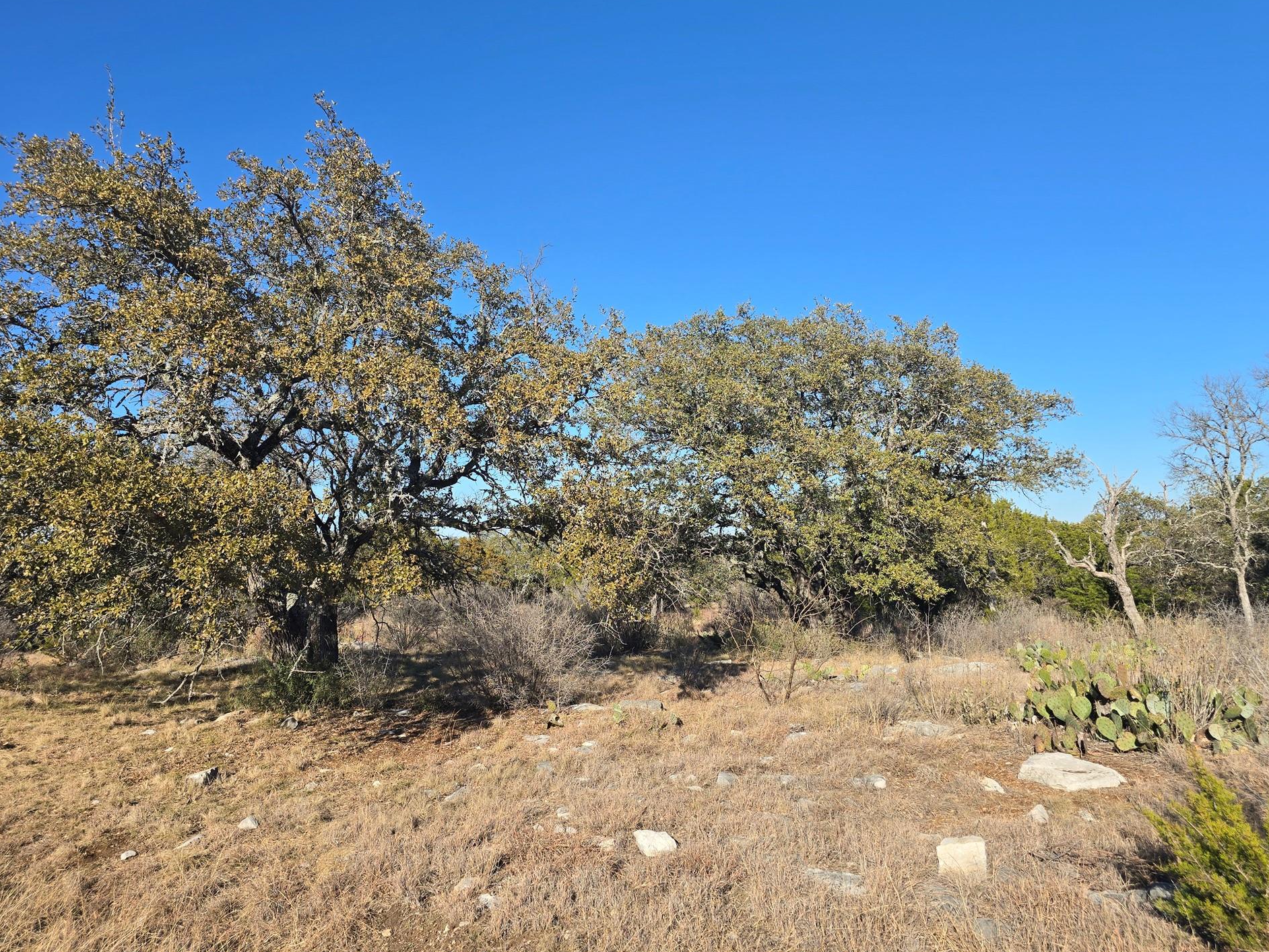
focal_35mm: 25
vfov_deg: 54.8
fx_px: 916
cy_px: 444
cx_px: 614
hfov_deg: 69.4
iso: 12
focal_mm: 6.3
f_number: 1.7
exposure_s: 1/763
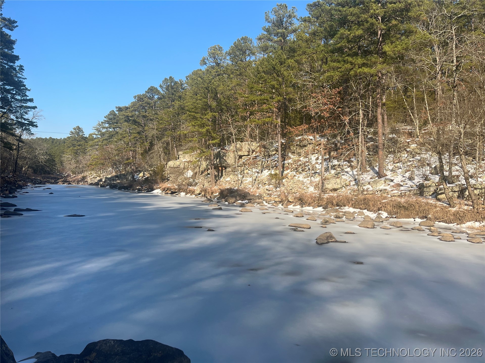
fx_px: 364
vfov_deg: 53.1
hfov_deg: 67.3
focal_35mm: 26
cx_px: 242
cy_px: 182
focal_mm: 5.1
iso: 50
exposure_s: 1/2463
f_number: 1.6
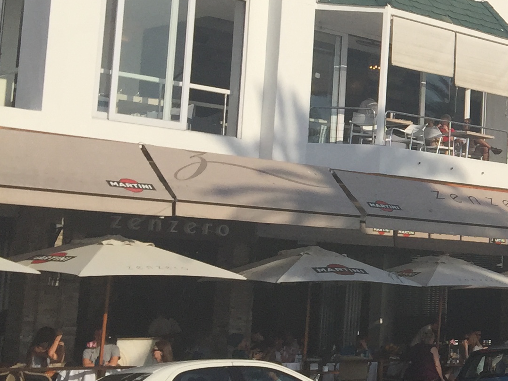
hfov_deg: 19.3
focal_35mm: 88
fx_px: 1291
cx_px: 770
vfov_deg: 16.7
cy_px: 126
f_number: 2.2
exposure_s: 1/3968
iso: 32
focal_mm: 4.15
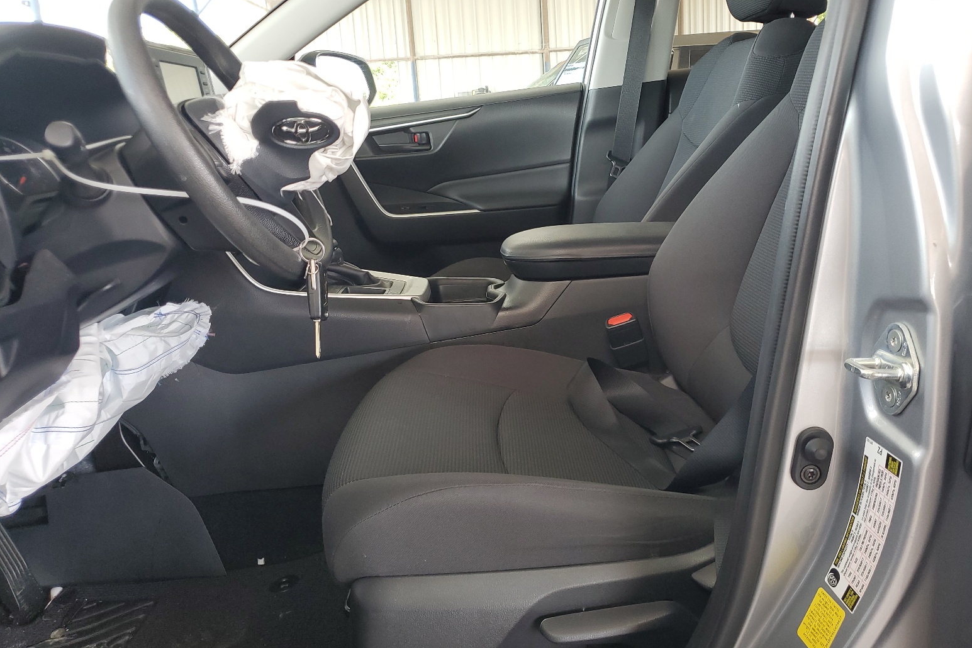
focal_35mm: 28
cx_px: 502
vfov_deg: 46.4
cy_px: 316
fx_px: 756
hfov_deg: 65.5
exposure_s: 1/120
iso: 69
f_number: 1.5
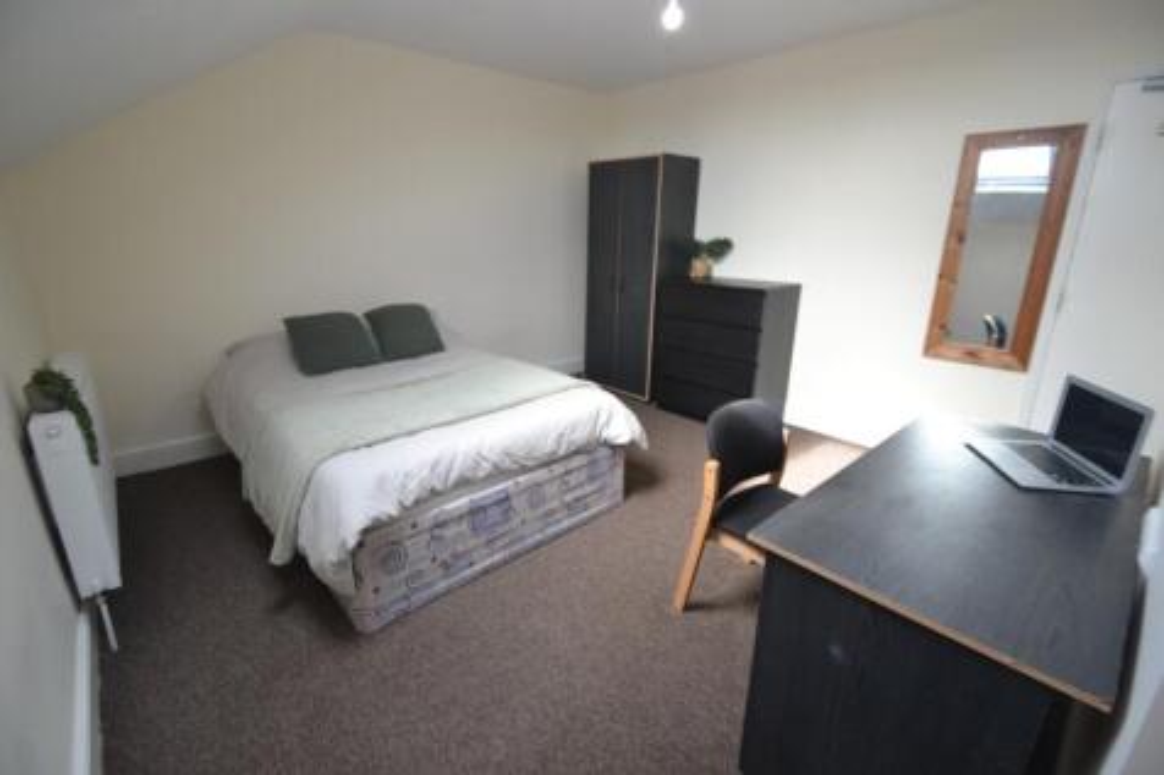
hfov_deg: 100.4
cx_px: 582
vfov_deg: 77.3
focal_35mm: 15
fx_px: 485
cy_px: 388
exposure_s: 1/60
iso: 400
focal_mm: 10
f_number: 4
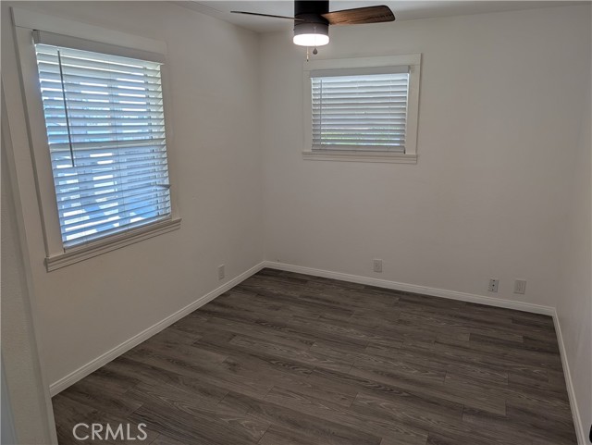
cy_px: 222
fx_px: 411
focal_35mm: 24
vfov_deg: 56.9
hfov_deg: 71.6
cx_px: 296
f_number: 1.68
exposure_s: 1/120
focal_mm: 6.9
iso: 33
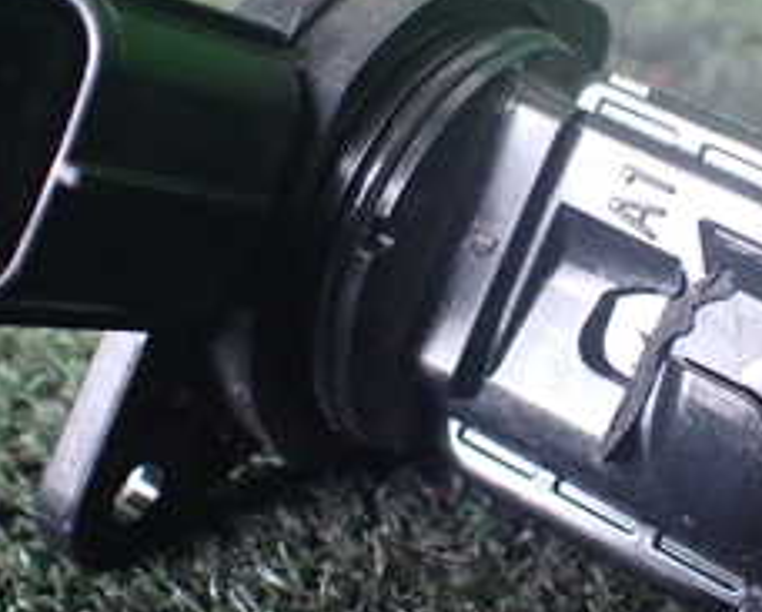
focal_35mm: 77
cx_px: 568
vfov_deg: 19.9
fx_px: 1739
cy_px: 251
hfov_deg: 24.5
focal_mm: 5.4
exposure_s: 1/40
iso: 800
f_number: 2.3
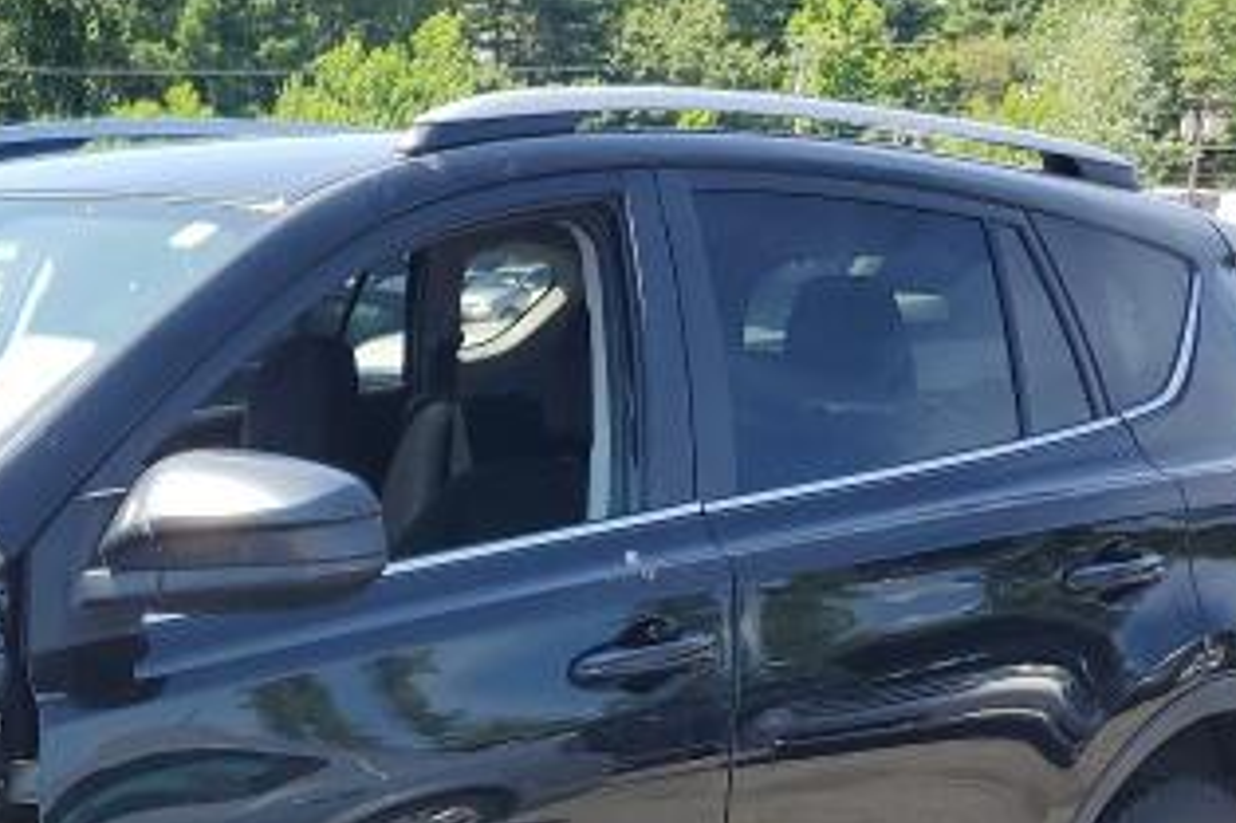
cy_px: 945
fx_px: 2368
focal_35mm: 69
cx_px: -91
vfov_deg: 18.8
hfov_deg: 27.1
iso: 50
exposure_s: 1/1000
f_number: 1.5
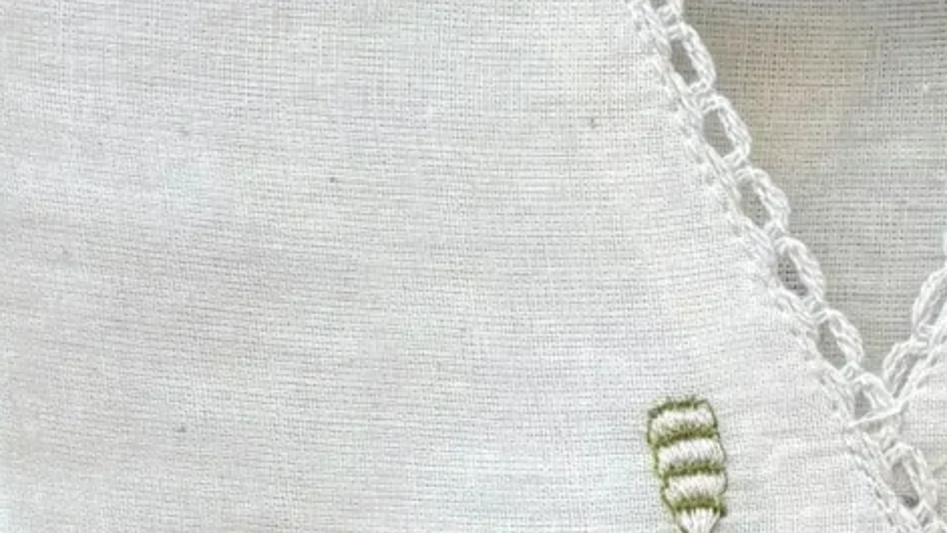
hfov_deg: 13.7
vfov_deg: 7.6
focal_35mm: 154
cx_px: 983
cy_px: 955
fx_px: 3867
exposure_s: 1/229
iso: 40
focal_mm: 5.96
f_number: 1.6
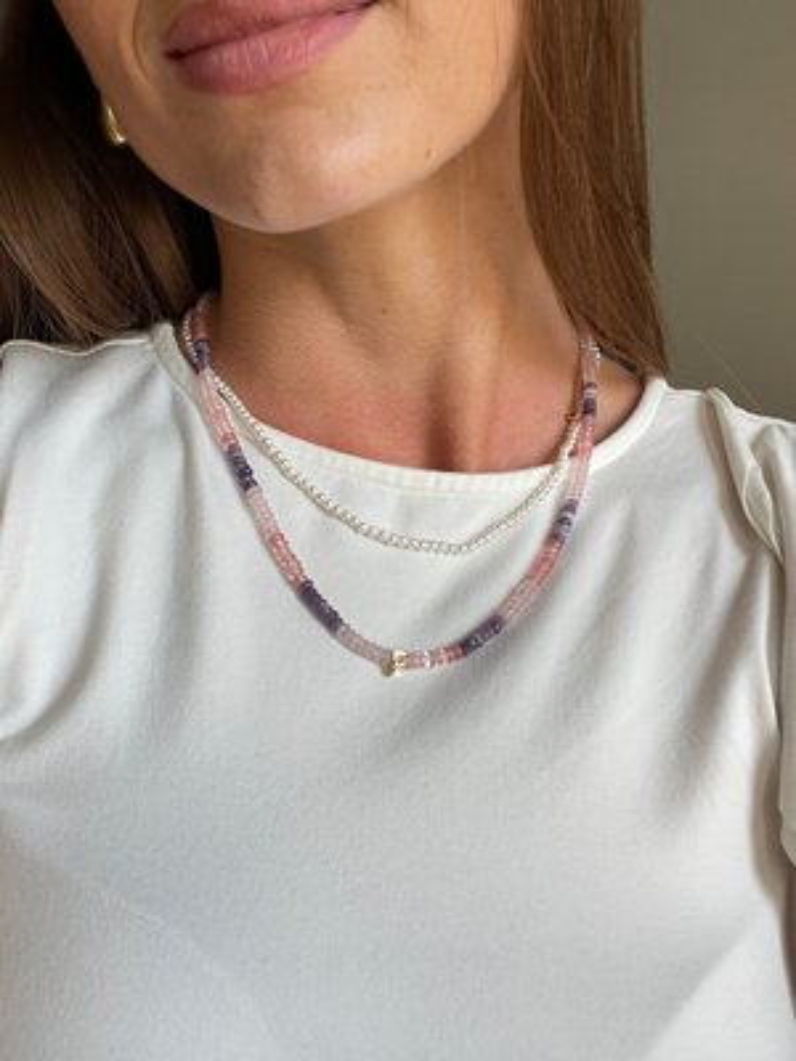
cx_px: 398
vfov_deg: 60.0
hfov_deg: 46.8
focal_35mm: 30
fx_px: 920
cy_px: 530
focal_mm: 2.71
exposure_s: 1/79
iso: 100
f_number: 2.2
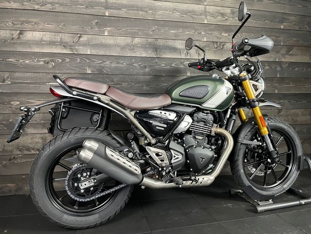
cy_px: 117
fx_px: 234
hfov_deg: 67.3
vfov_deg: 53.1
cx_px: 156
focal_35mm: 26
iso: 500
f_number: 1.6
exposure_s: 1/33
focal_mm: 4.2
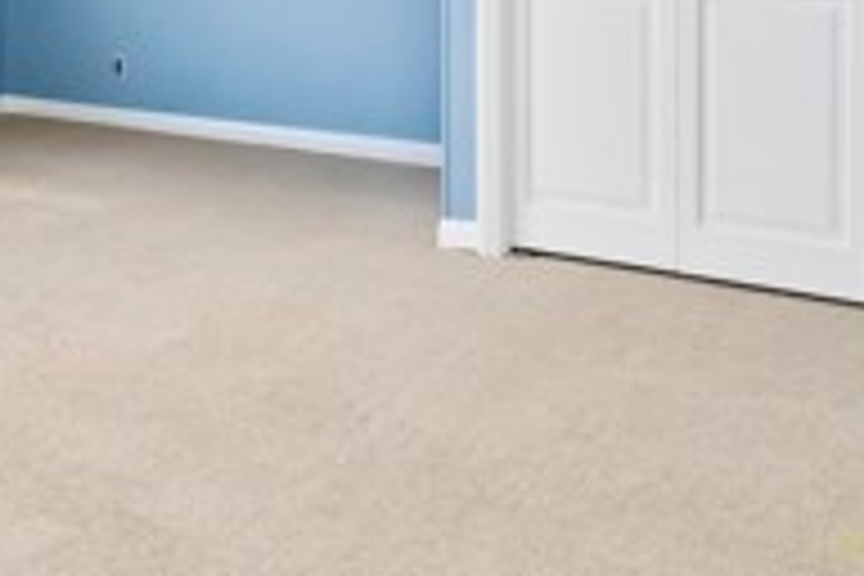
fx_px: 1200
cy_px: -88
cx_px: -99
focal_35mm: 50
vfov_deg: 24.8
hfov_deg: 34.0
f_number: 8
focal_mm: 10
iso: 1000
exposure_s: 1/60
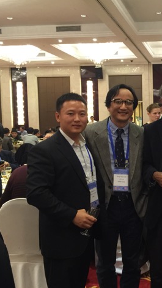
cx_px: 168
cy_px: 142
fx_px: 328
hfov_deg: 26.1
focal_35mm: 43
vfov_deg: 47.3
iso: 125
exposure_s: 1/17
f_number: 2.2
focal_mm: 4.15
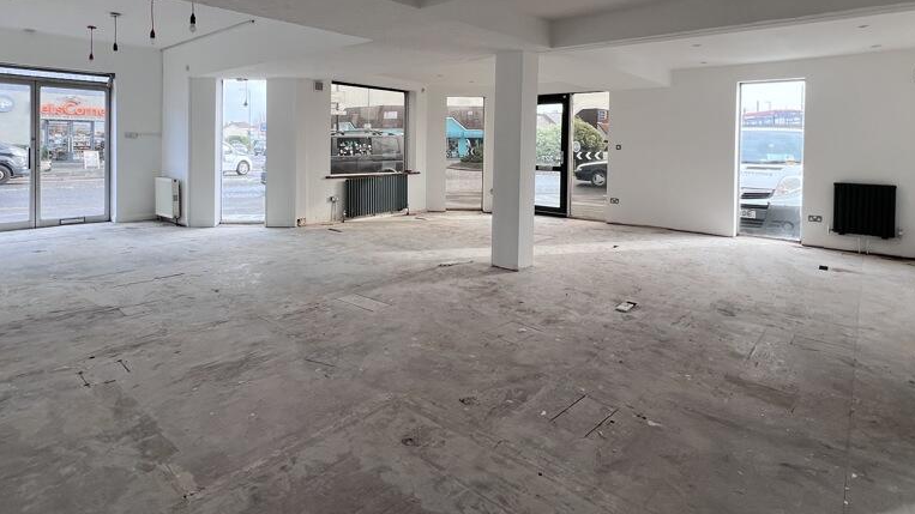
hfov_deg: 89.5
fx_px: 461
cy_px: 150
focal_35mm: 19
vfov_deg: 56.4
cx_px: 440
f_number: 1.8
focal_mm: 1.57
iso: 32
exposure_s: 1/111
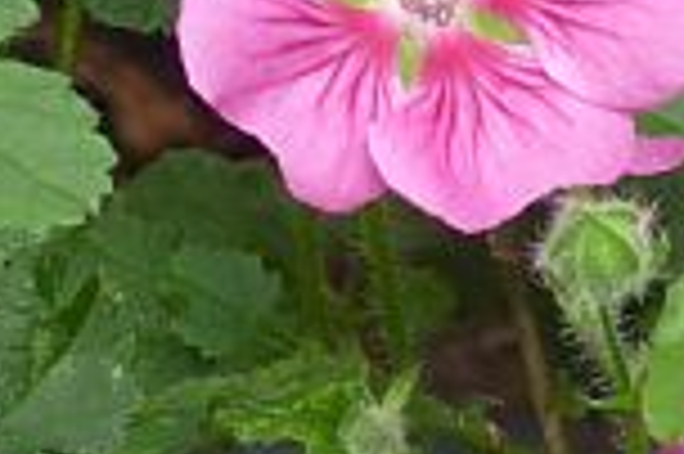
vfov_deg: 2.2
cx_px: 400
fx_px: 11881
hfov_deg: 3.3
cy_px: 472
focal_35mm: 626
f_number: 5.4
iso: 400
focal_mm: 25.6
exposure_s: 1/60
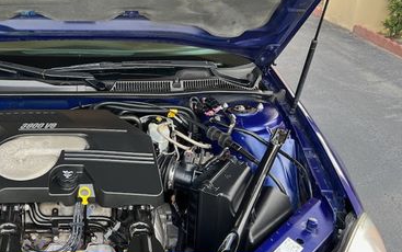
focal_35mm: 48
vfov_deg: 26.7
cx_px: 87
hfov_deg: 40.3
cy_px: 81
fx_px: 526
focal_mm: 5.7
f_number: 1.5
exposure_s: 1/171
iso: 50
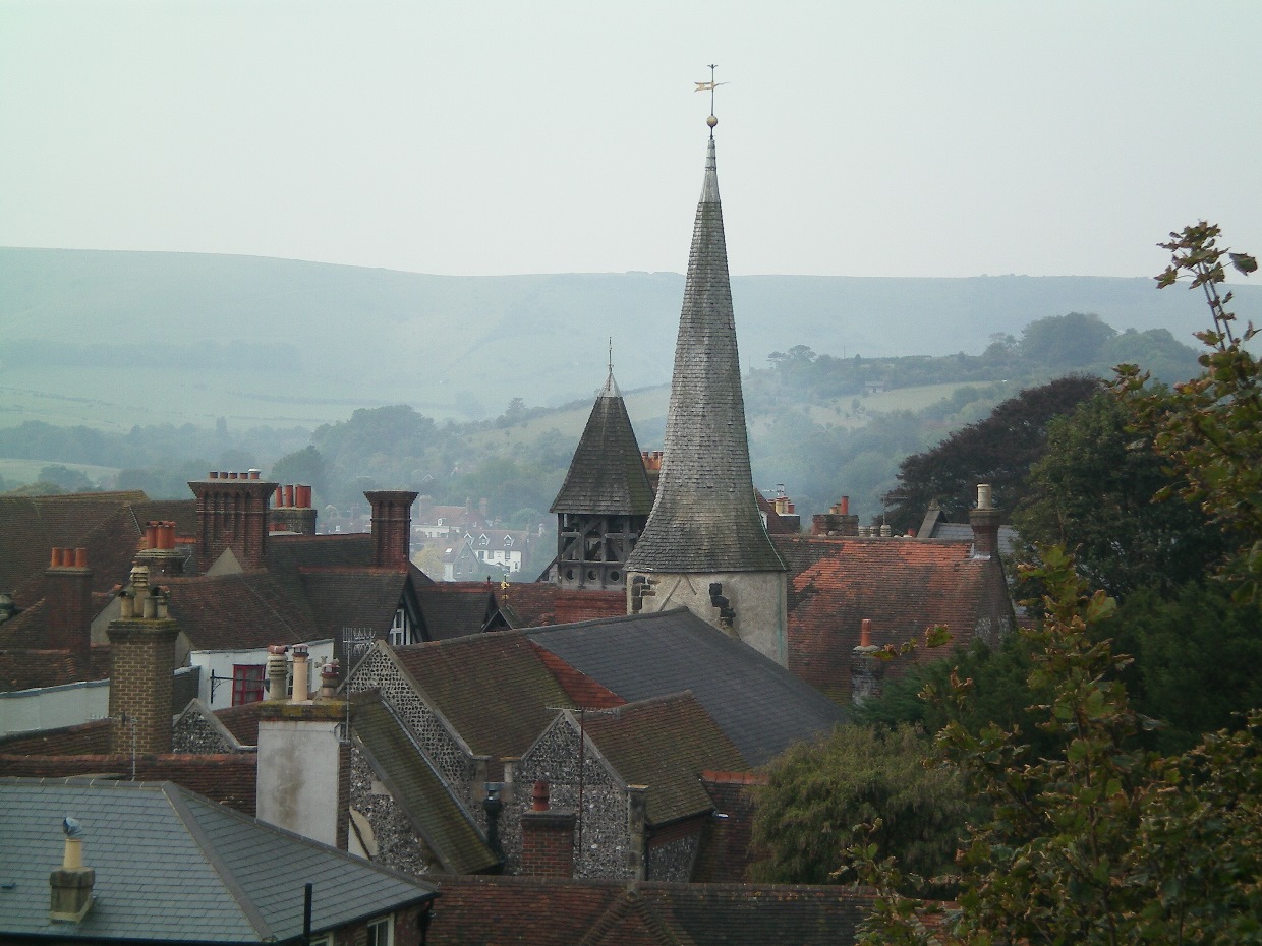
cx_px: 631
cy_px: 473
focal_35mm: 114
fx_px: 4156
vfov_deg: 13.0
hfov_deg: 17.3
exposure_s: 1/160
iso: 64
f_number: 5.9
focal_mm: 18.9
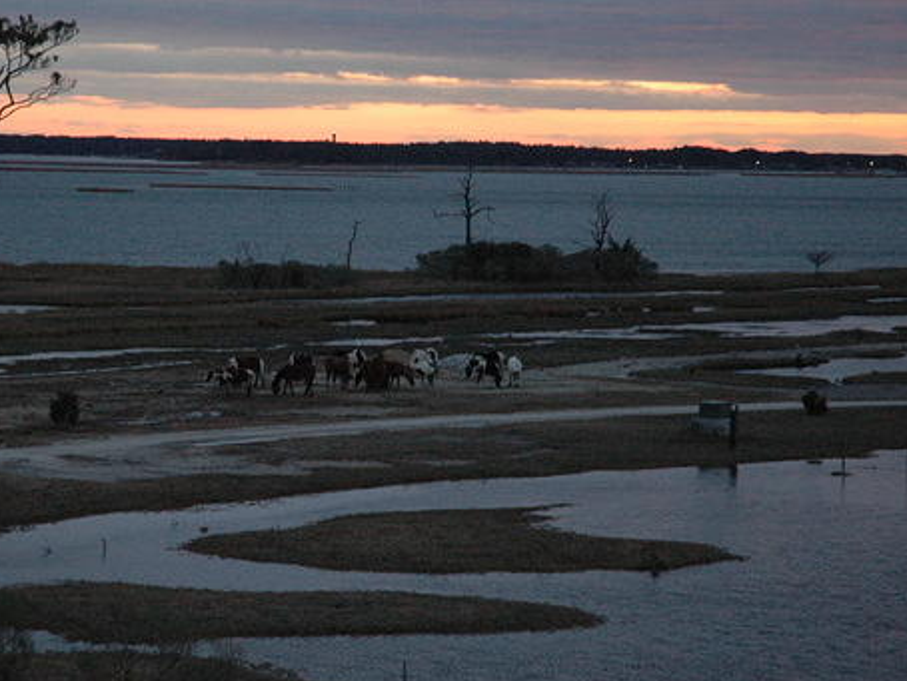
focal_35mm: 142
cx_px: 320
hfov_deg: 13.9
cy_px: 327
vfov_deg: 10.5
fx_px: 3723
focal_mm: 70
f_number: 4.5
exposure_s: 1/60
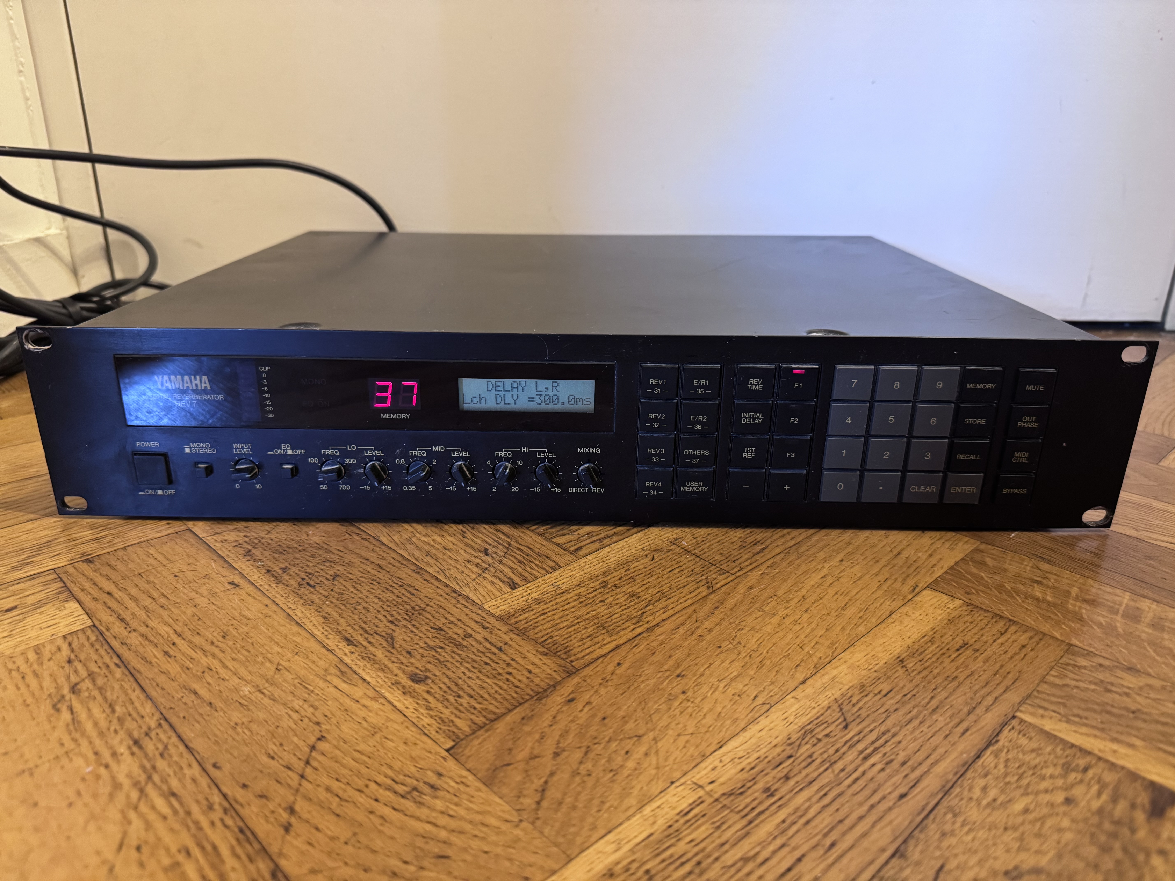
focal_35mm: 24
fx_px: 815
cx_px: 588
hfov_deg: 71.6
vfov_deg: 56.8
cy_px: 440
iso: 500
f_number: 1.78
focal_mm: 6.76
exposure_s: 1/50
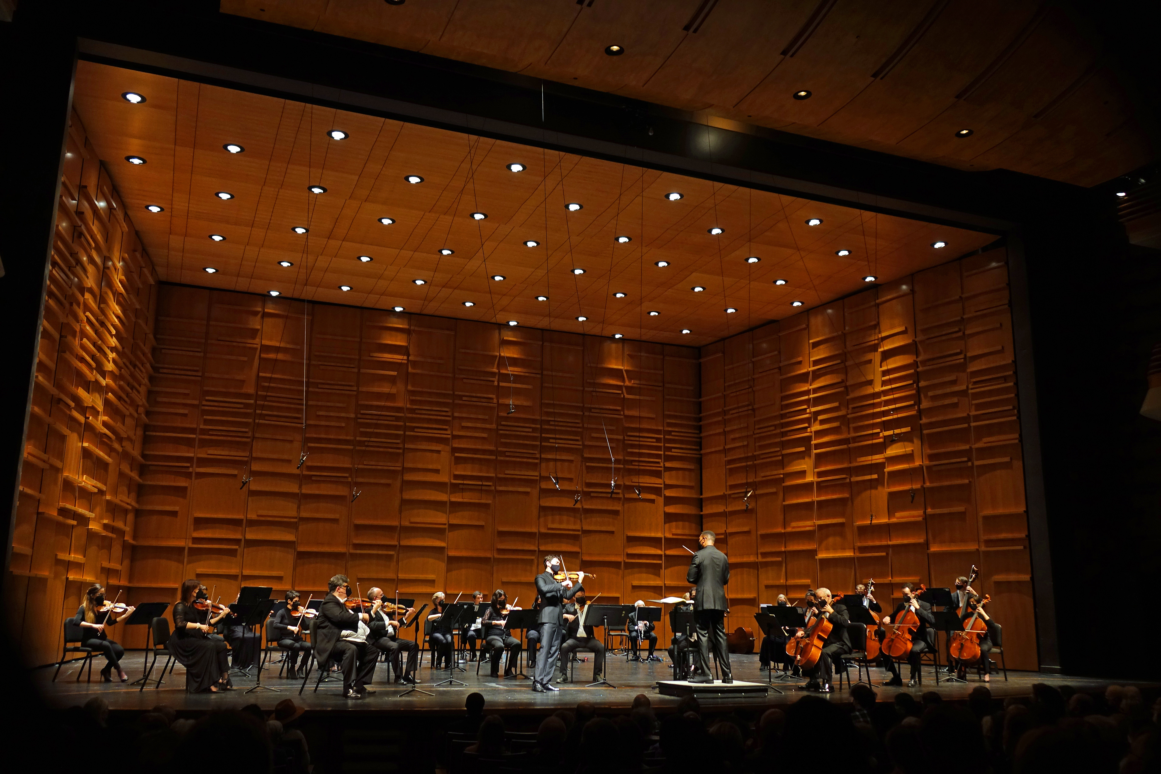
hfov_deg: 58.7
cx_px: 580
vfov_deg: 41.1
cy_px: 387
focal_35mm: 32
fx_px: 1032
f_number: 2.8
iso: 320
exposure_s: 1/40
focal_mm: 11.56
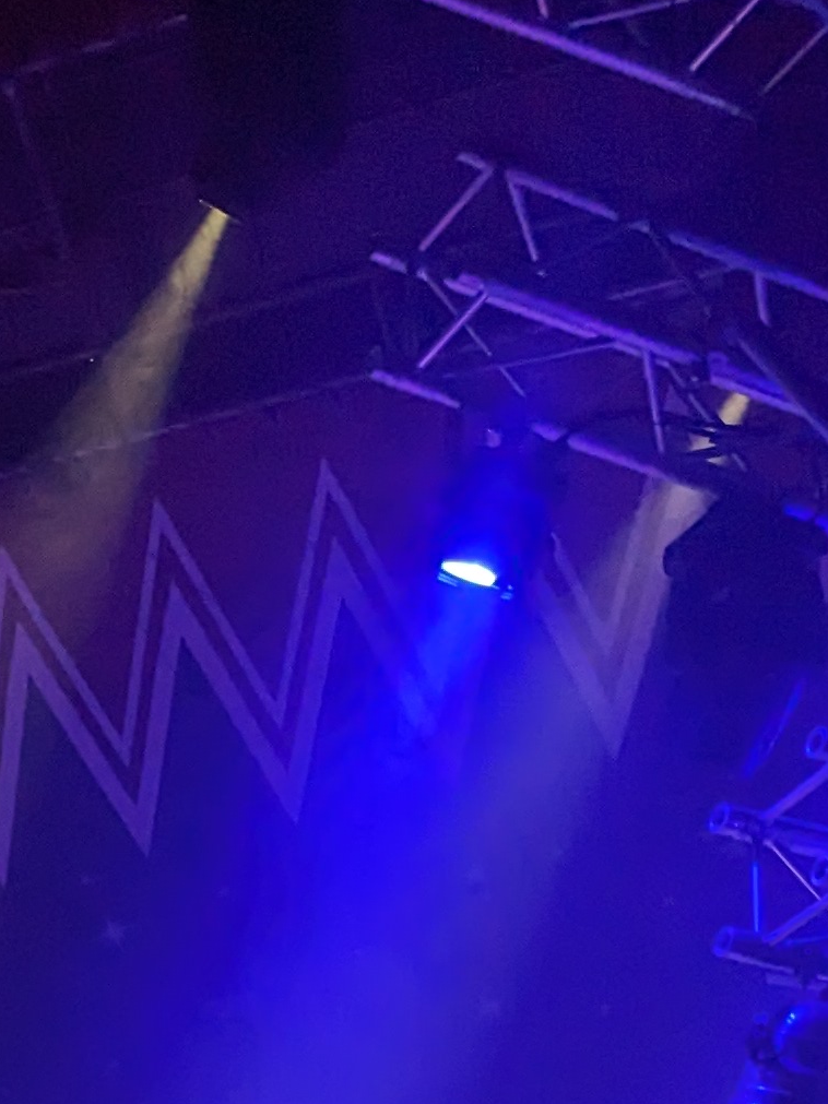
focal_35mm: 97
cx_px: -618
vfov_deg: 16.4
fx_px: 3094
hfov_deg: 13.8
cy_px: 2085
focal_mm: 6.81
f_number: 1.85
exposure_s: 1/131
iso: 614
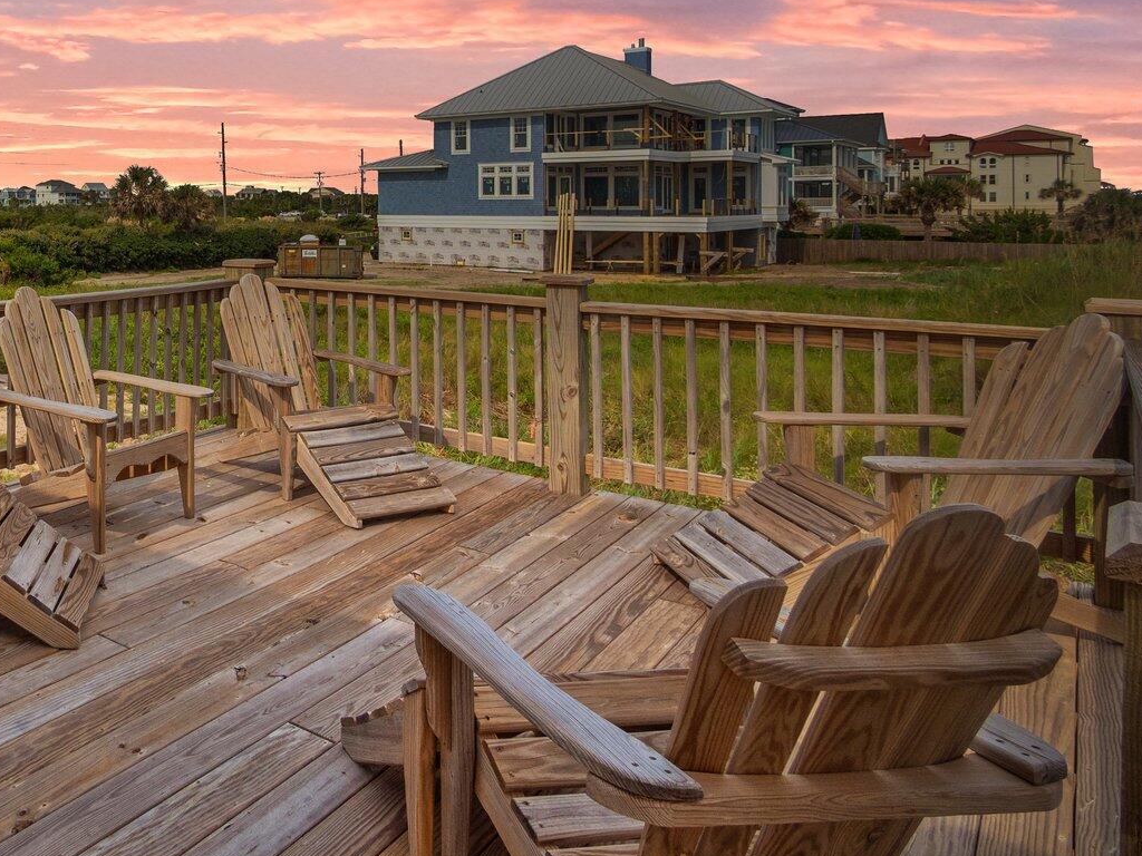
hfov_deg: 52.6
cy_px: 202
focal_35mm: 28
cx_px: 42
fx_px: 924
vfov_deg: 47.7
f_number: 5.6
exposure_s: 1/1000
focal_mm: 7
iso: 200
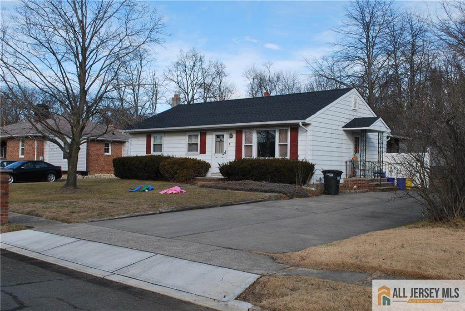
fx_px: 465
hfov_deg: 53.1
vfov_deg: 36.9
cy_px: 156
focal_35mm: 36
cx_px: 232
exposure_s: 1/200
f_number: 7.1
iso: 100
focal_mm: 24
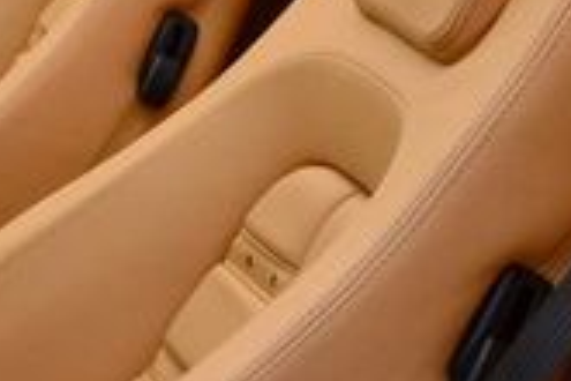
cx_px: -277
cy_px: 249
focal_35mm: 105
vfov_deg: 13.0
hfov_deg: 17.5
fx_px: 1665
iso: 800
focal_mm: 18
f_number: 10
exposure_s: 1/400
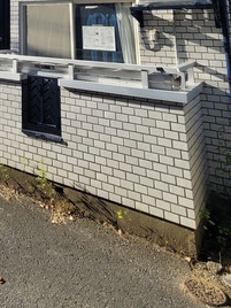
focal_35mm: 34
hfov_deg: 36.0
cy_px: -38
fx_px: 303
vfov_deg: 41.7
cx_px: -19
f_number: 2.2
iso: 64
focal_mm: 2.2
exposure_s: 1/823
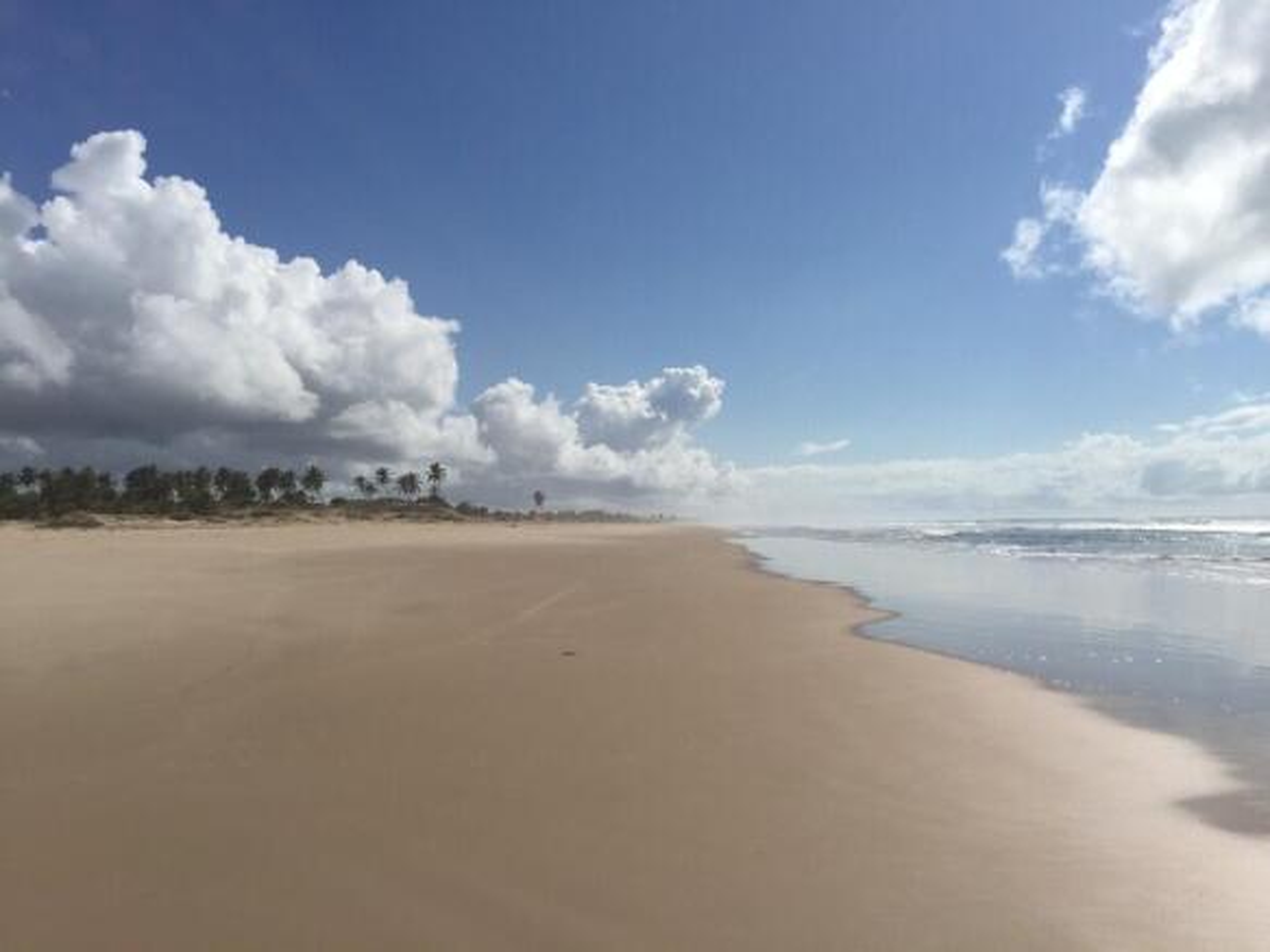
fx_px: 1064
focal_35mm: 29
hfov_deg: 61.7
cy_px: 476
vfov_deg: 48.2
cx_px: 635
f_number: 2.2
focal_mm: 4.15
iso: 32
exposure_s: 1/7937
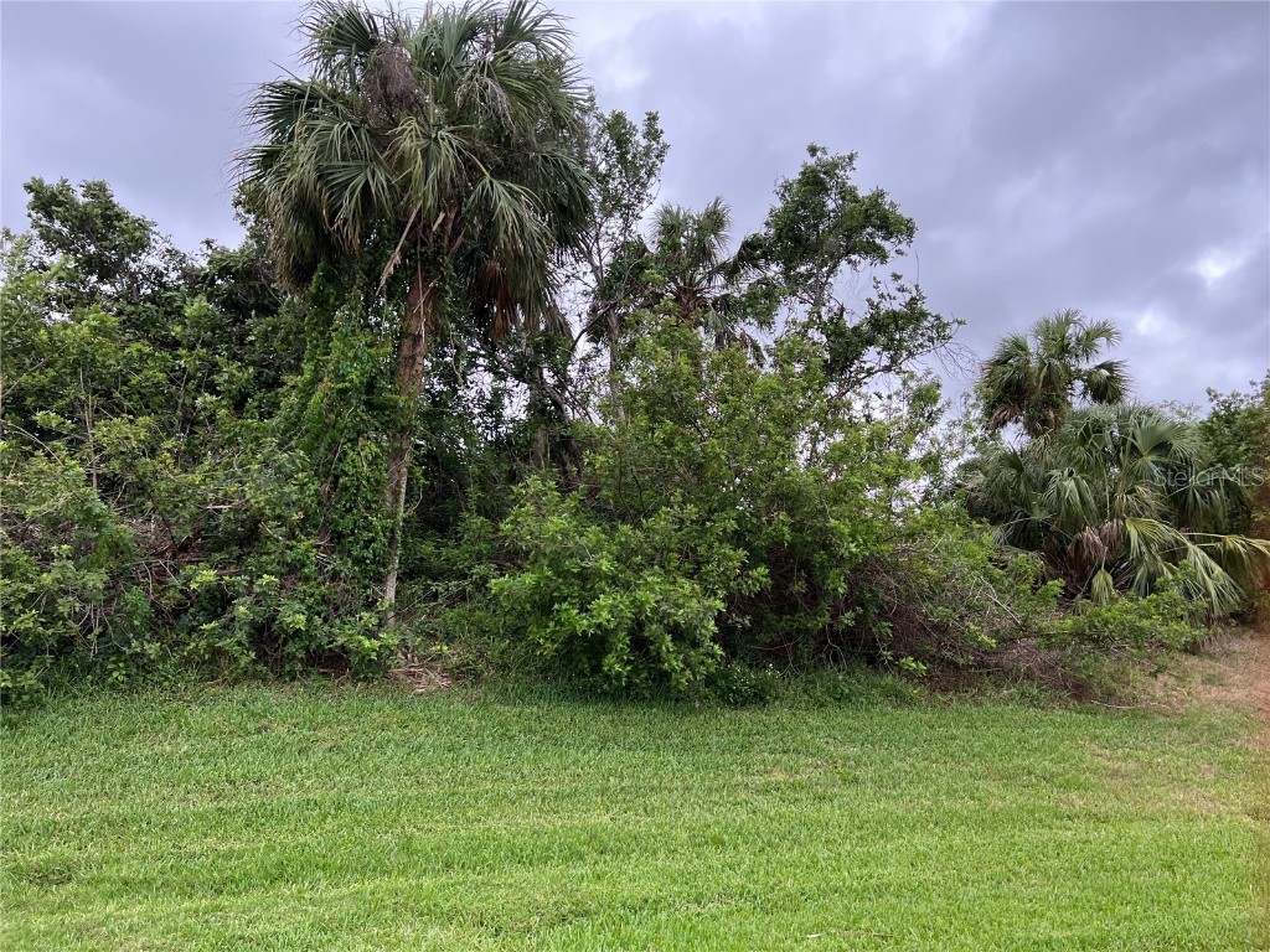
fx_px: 954
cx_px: 635
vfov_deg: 53.1
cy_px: 476
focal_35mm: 26
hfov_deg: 67.3
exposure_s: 1/469
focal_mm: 5.7
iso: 50
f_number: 1.5
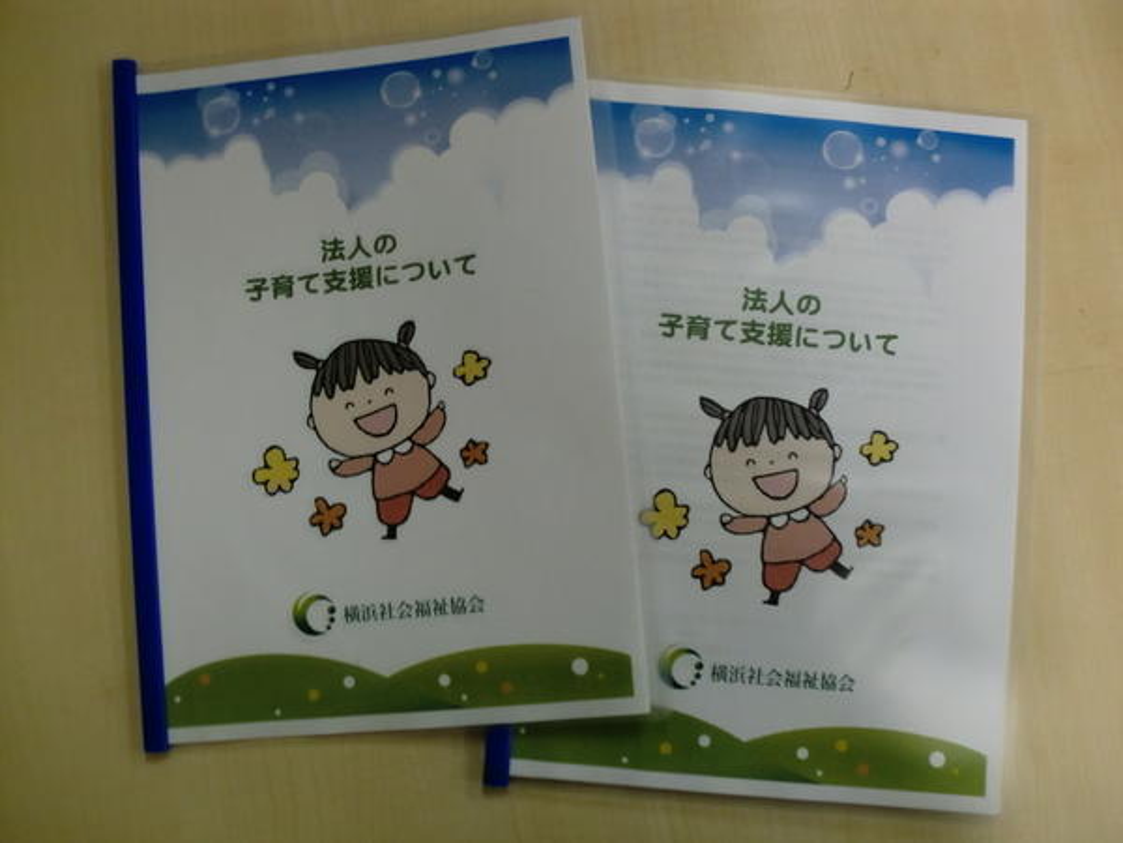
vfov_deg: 40.7
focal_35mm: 35
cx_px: 562
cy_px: 422
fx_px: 1135
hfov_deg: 52.6
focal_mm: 6.3
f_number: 3.1
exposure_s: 1/60
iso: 200
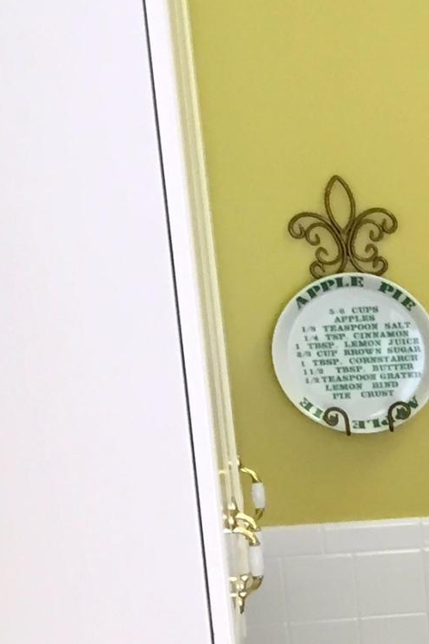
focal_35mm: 121
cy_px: 628
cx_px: 1141
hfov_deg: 9.6
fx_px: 2162
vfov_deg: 16.6
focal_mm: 4.15
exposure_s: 1/40
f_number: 2.2
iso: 32
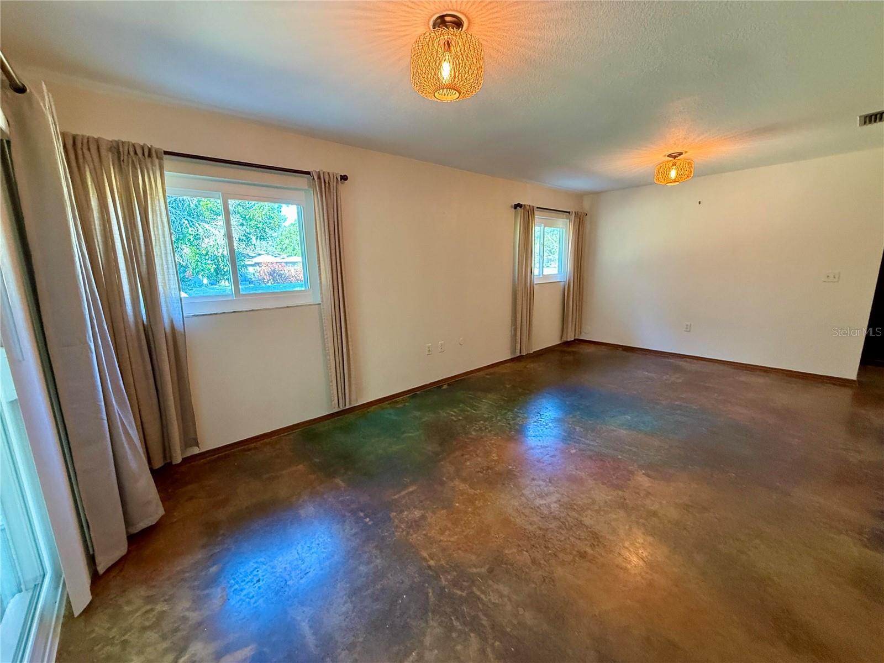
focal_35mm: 14
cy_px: 332
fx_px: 358
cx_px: 442
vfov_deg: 85.7
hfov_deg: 102.1
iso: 500
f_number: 2.2
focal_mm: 2.22
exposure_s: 1/60
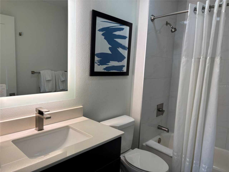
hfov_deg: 67.3
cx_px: 114
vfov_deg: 53.1
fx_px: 172
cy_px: 86
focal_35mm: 26
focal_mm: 5.96
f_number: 1.6
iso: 64
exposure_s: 1/120
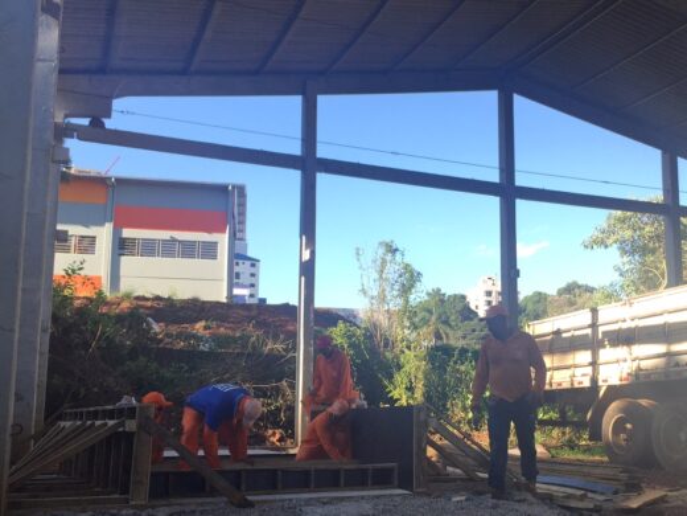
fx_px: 576
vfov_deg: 48.2
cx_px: 344
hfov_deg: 61.7
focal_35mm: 29
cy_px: 258
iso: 32
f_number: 2.2
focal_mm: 4.15
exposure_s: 1/384
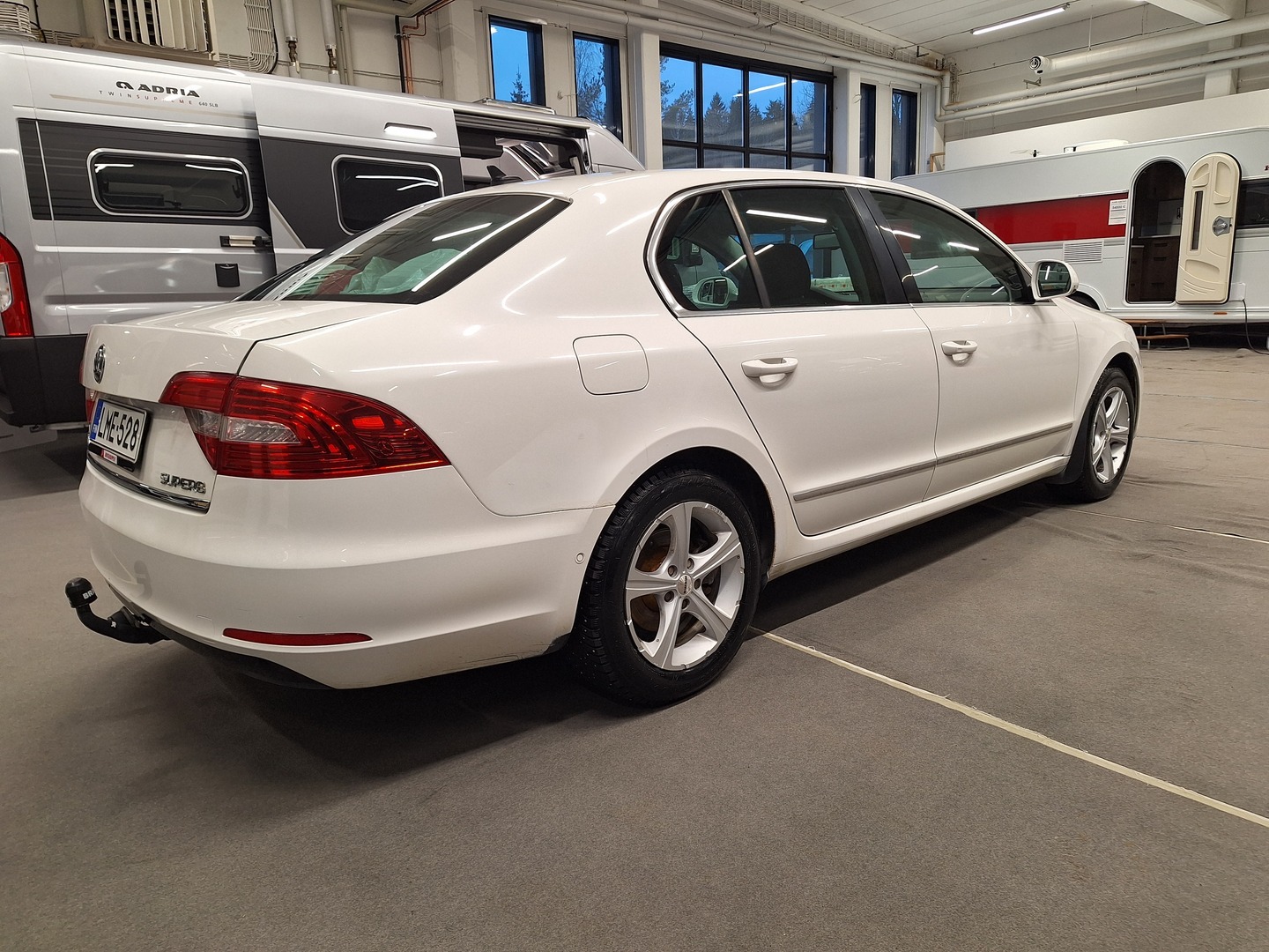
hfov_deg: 73.9
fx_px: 843
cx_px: 634
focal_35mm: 23
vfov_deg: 58.9
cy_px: 476
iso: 50
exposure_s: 1/60
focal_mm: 5.54
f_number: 1.8
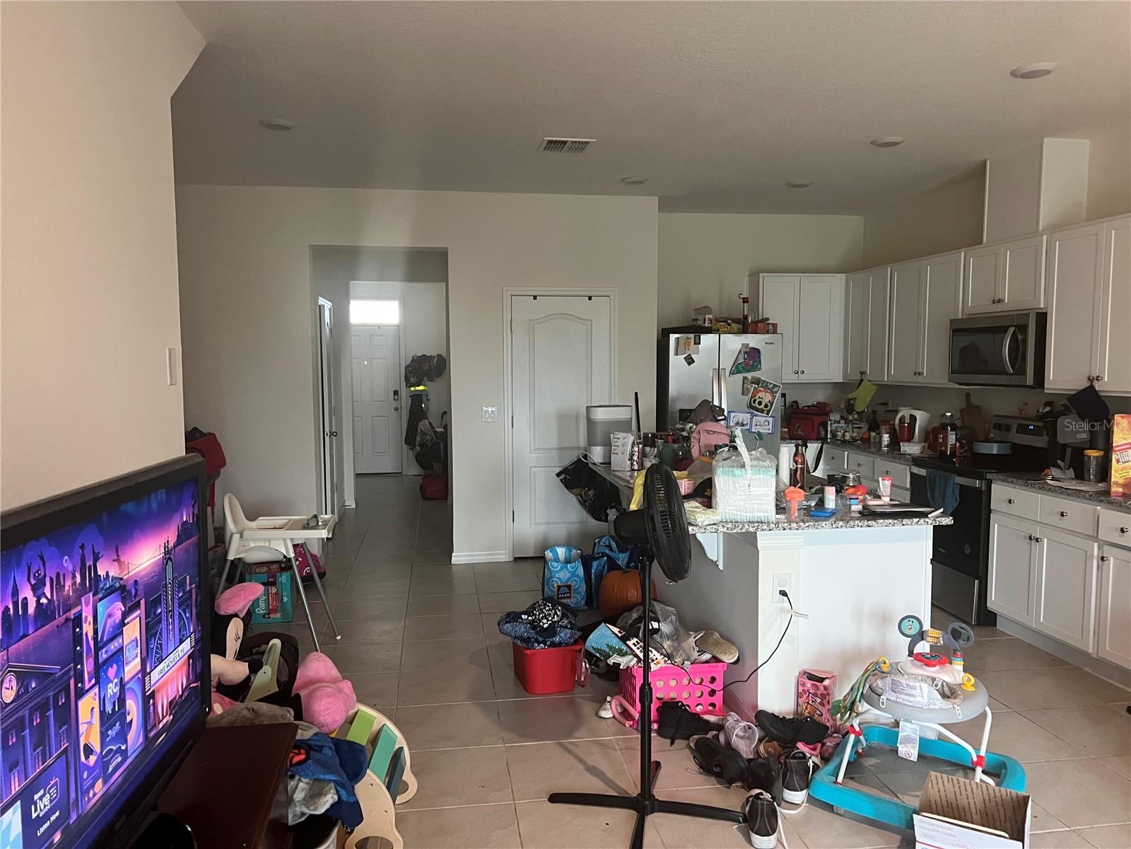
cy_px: 424
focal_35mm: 26
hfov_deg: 67.3
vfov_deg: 53.1
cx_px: 566
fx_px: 849
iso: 400
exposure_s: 1/60
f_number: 1.5
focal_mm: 5.7
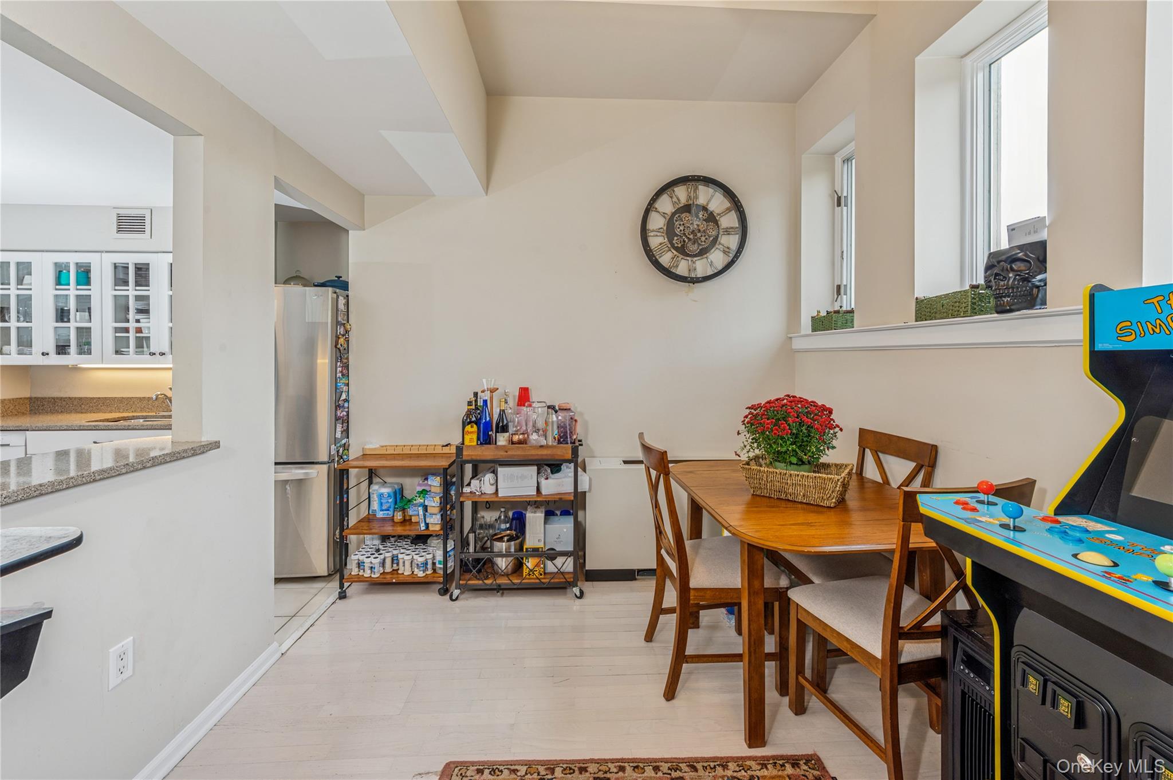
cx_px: 586
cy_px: 390
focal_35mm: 14
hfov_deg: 104.3
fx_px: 456
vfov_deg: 81.1
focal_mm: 14
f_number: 11
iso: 200
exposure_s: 1/6
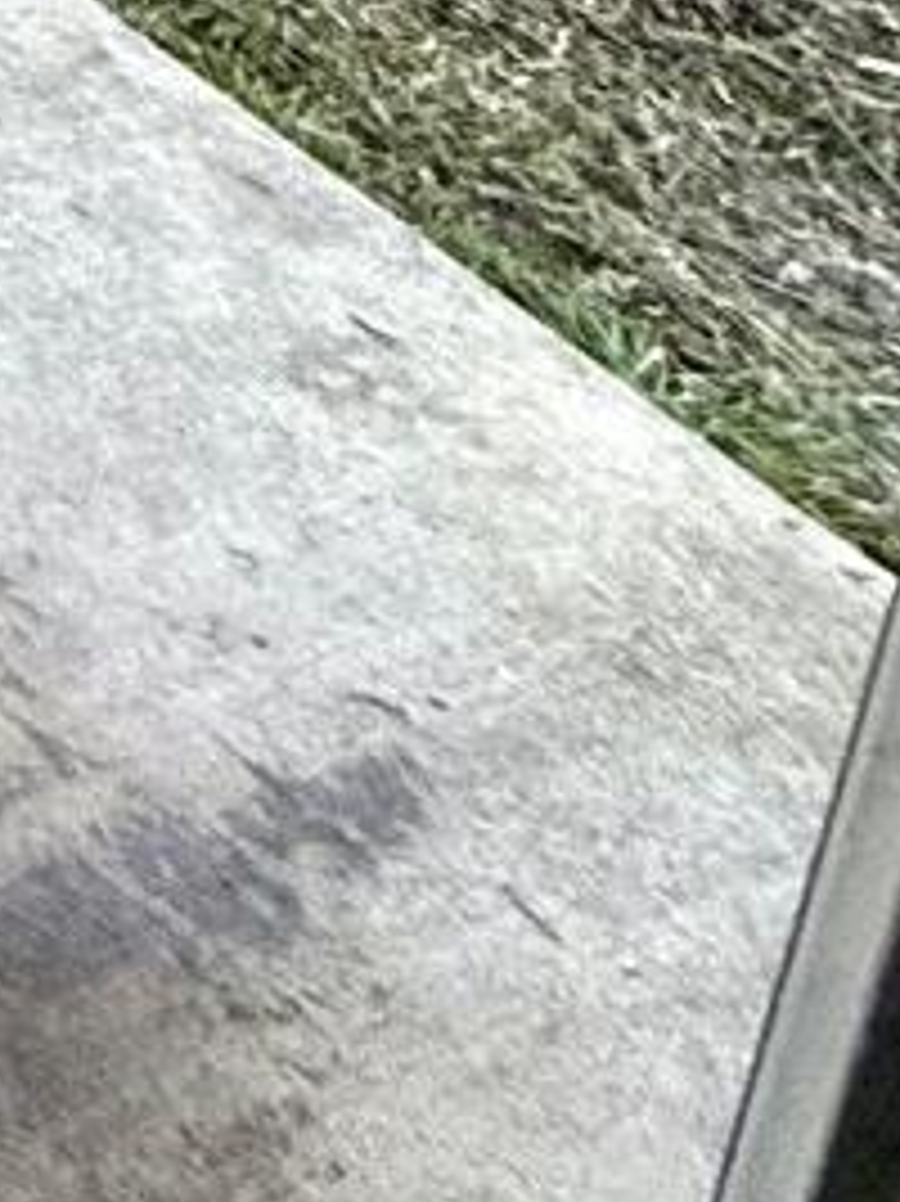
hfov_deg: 8.7
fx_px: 3643
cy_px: -1909
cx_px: -2421
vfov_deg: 12.8
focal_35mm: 105
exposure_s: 1/1399
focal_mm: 2.22
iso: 50
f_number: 2.2
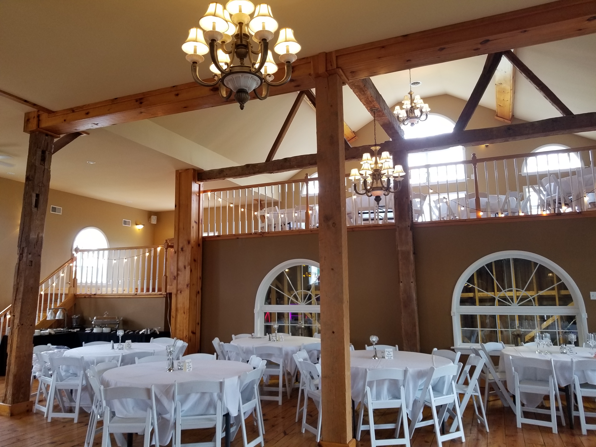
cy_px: 224
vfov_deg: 53.1
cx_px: 298
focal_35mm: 26
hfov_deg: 67.3
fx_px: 448
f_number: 1.7
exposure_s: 1/60
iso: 100
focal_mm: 4.25
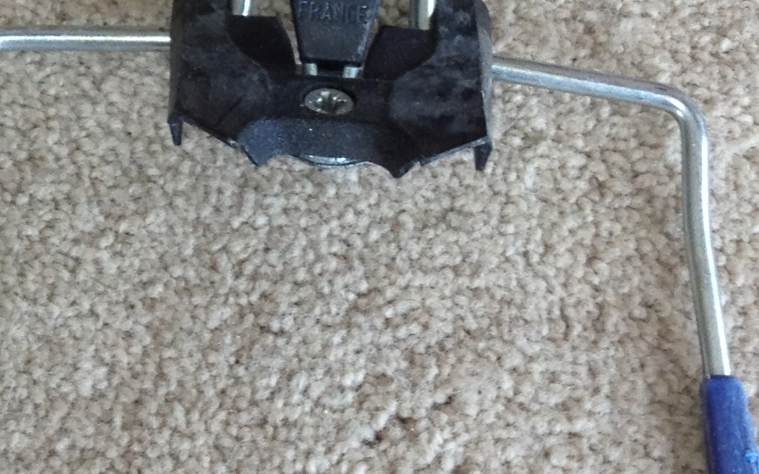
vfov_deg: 9.0
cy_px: -384
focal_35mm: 140
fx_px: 2896
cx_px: -38
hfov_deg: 14.6
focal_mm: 4.28
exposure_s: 1/42
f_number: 2.4
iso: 64
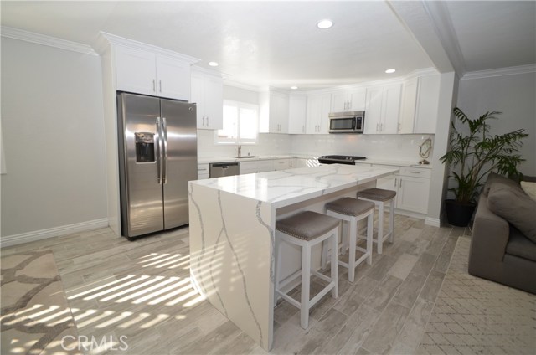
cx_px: 268
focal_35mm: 15
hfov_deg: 100.5
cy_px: 178
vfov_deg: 77.1
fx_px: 223
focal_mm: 10
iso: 200
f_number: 5
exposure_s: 1/100
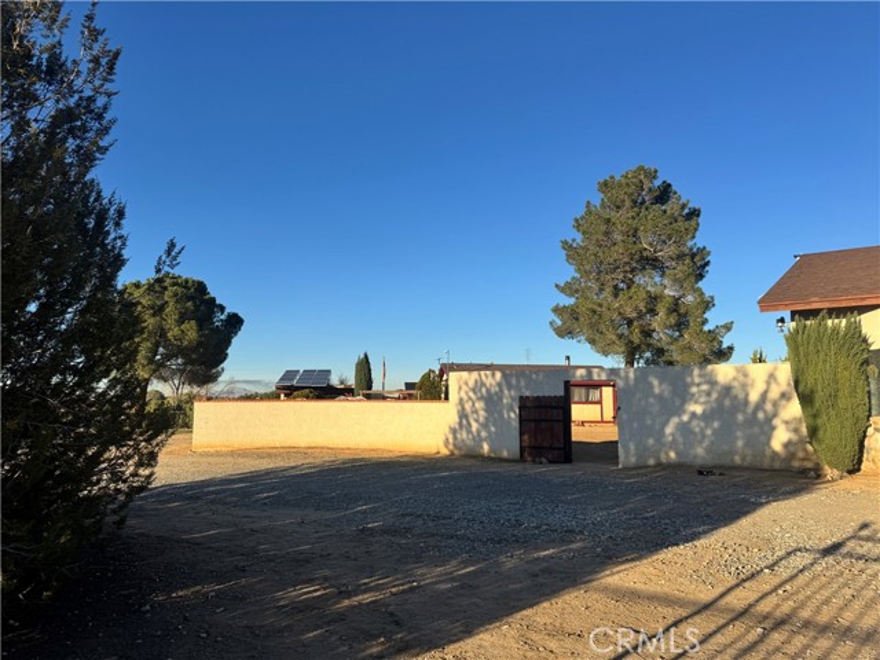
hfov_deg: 71.6
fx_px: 610
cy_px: 330
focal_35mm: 24
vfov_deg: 56.8
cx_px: 440
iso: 80
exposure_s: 1/3802
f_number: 1.78
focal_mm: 6.76
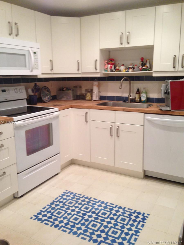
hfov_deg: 42.9
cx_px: 92
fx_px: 234
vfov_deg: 55.4
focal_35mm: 33
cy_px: 122
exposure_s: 1/20
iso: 125
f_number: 2.4
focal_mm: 4.13
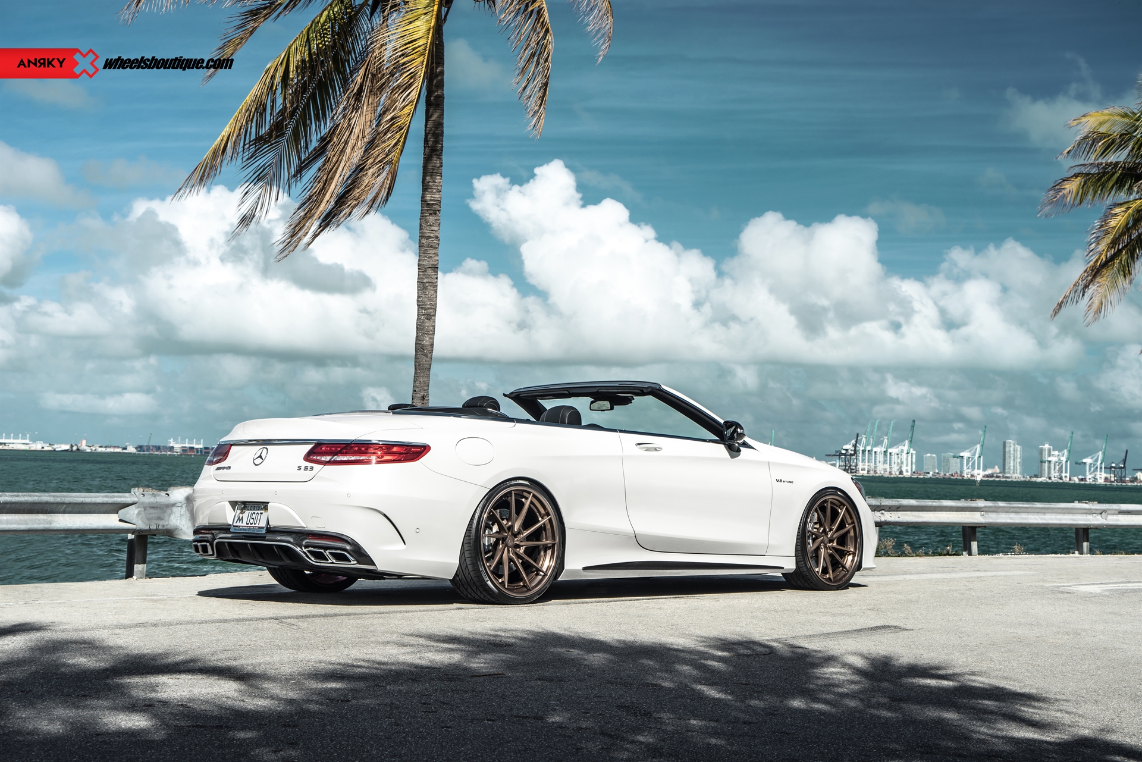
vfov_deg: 26.0
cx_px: 571
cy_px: 381
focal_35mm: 52
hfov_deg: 38.2
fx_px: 1650
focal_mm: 52
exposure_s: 1/200
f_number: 7.1
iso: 100
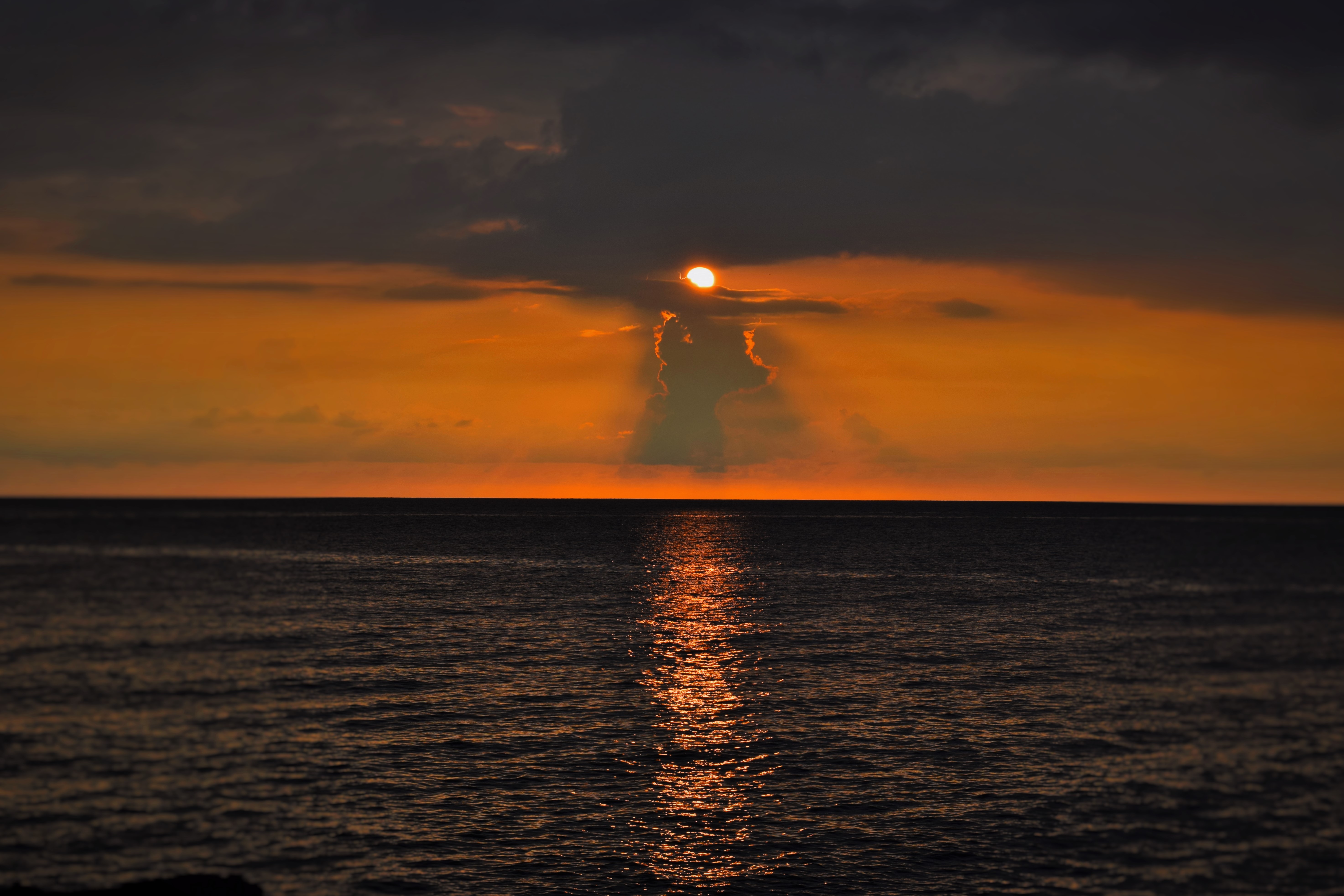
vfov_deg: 18.9
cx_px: 672
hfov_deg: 28.1
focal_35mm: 72
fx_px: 2688
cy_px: 448
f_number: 11
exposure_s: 1/500
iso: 200
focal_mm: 48
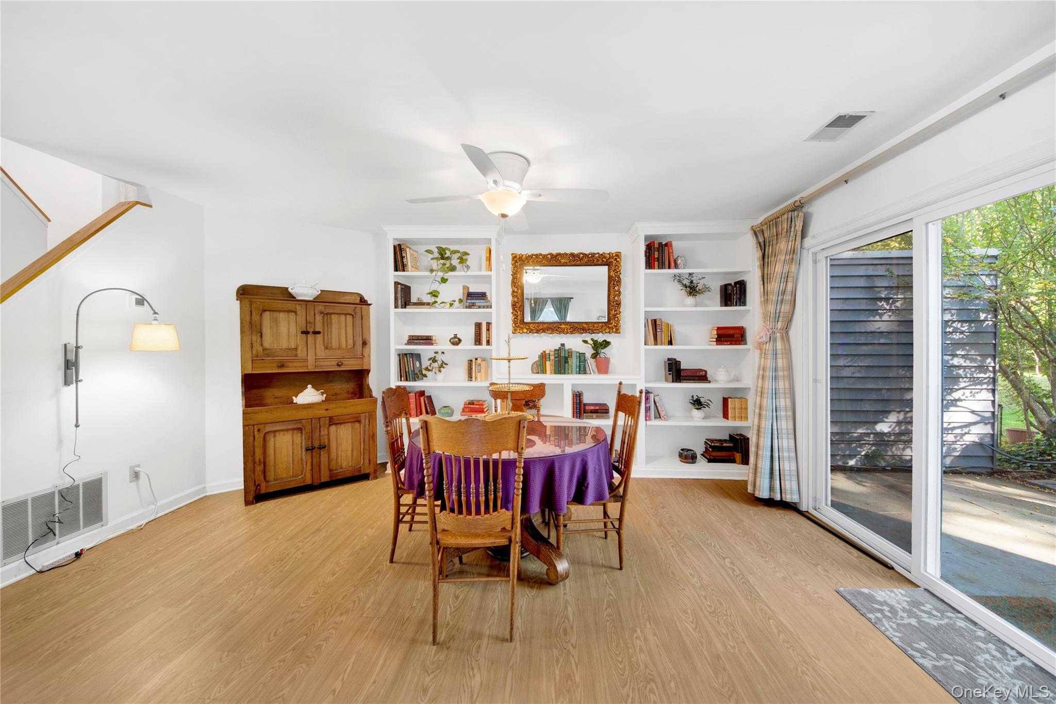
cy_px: 352
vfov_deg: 90.0
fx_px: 352
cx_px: 528
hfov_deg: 112.6
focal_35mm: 12
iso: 100
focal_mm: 8
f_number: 8
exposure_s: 3
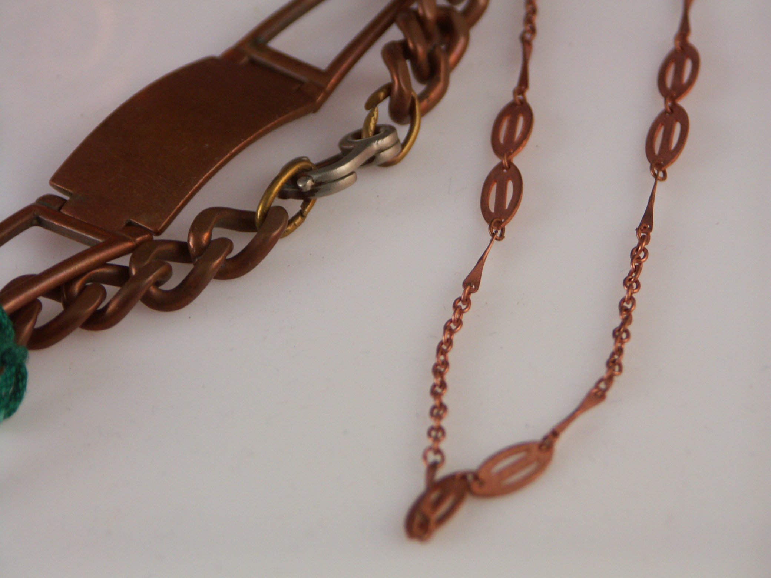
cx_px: 386
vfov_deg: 7.4
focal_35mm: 200
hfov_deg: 9.9
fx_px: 4455
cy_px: 289
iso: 100
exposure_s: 1/80
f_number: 3.5
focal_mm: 50.8
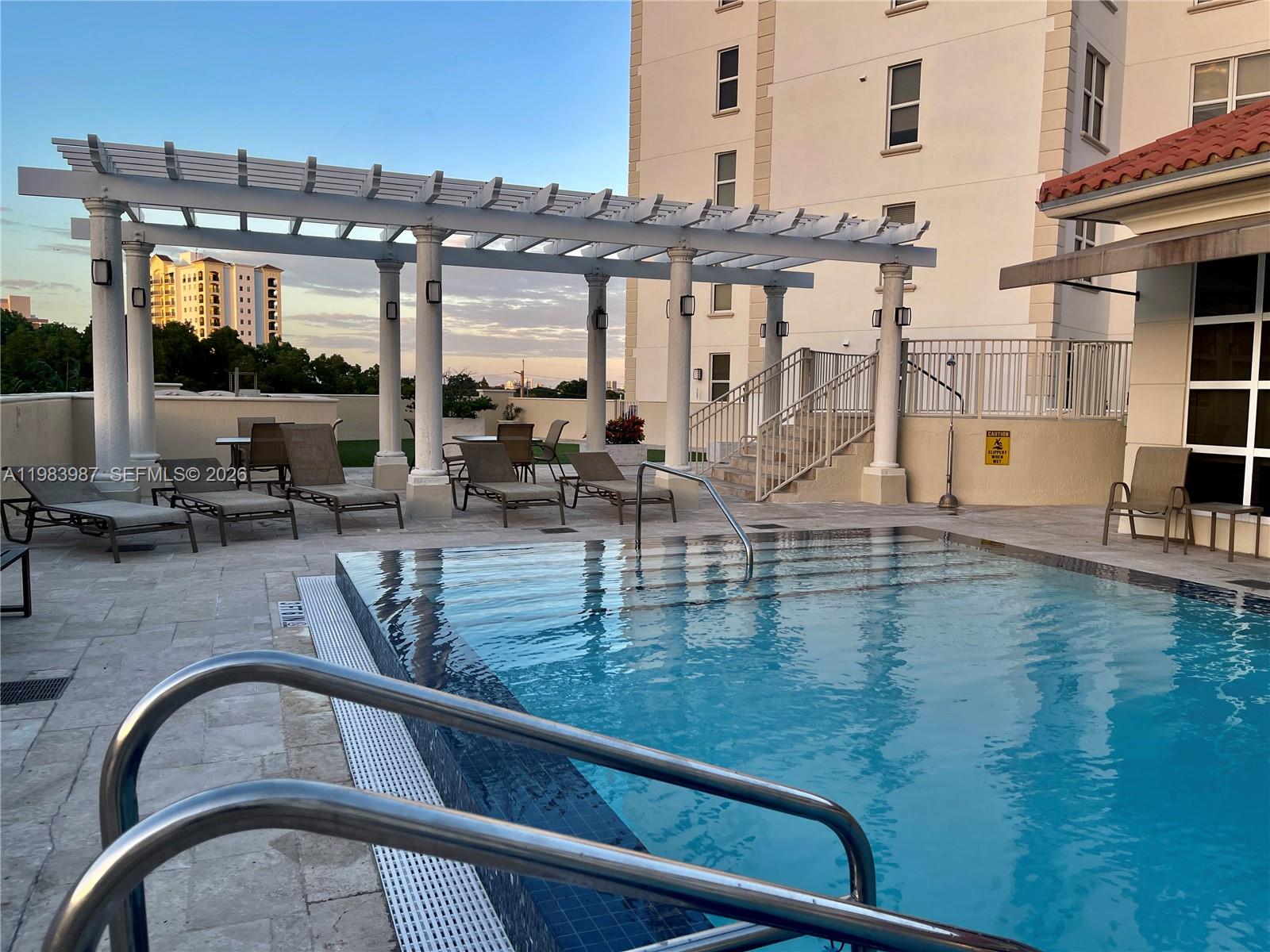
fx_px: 917
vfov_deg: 54.9
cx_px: 635
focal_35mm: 25
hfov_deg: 69.4
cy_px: 476
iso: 32
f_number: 1.6
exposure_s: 1/330
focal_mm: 5.1
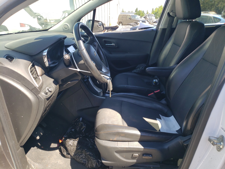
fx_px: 169
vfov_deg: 53.1
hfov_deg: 67.3
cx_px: 112
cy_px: 84
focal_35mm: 26
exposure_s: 1/455
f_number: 1.5
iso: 50
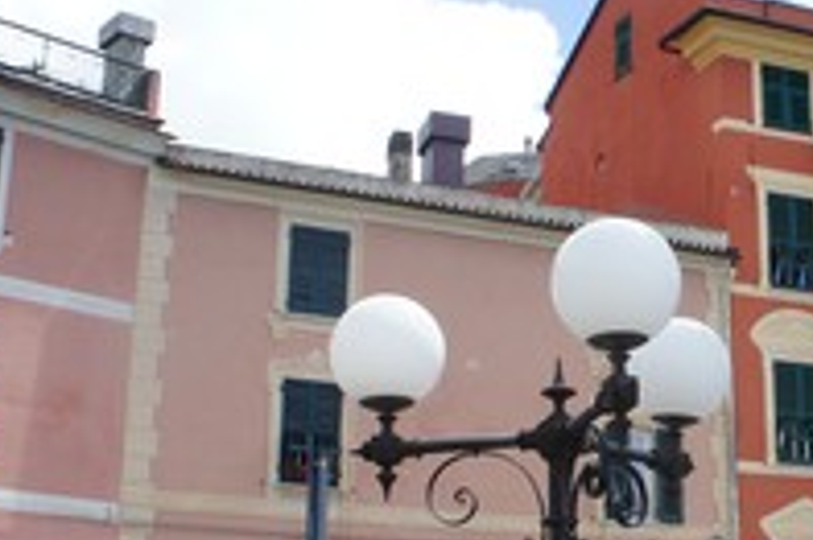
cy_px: 416
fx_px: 1422
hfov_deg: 30.3
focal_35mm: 63
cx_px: 755
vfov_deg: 21.3
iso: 400
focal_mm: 18
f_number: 11
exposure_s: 1/250
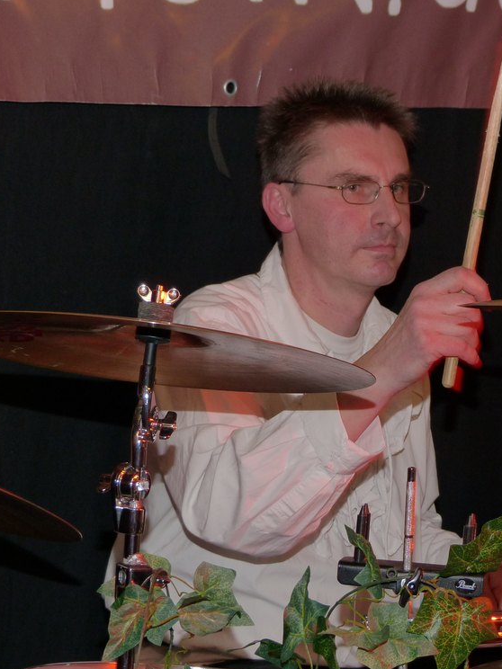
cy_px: 336
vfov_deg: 11.5
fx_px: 3326
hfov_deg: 8.6
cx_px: 382
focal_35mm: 172
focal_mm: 23.1
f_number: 2.8
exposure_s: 1/60
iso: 160
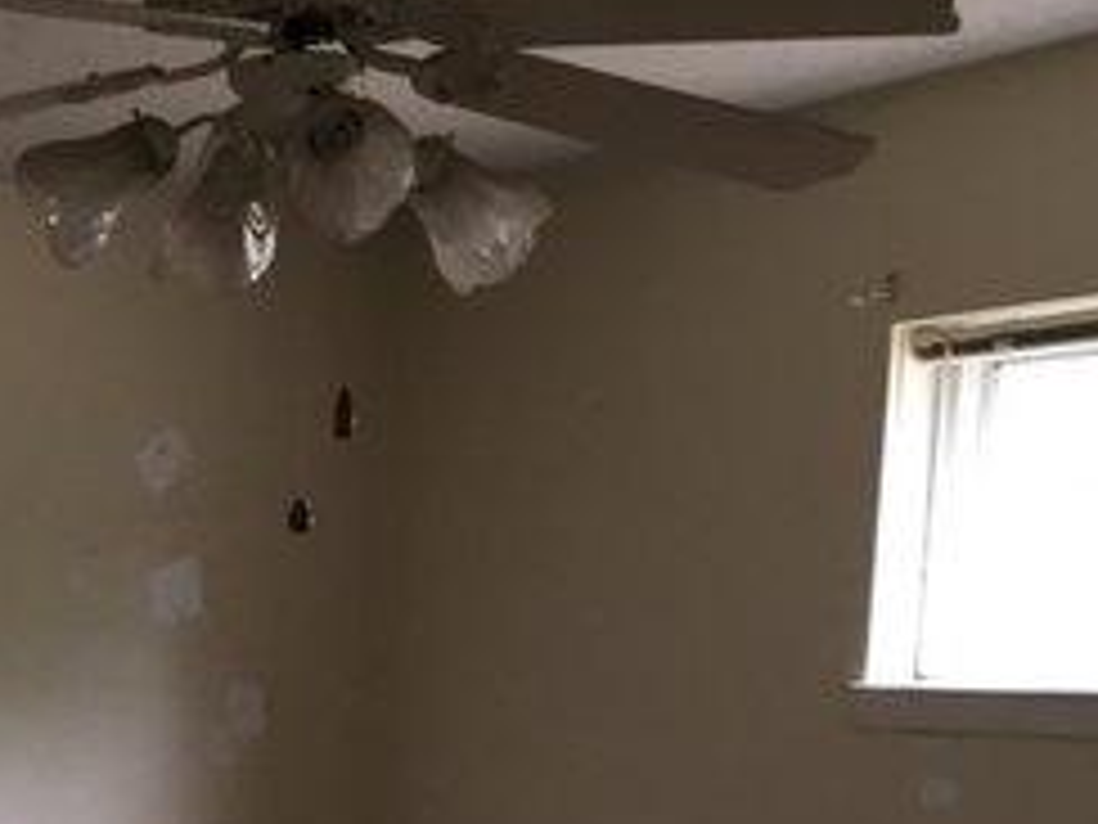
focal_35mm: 76
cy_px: 1031
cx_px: -189
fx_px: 2411
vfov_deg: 18.2
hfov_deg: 23.6
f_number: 2.2
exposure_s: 1/33
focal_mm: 4.15
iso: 125
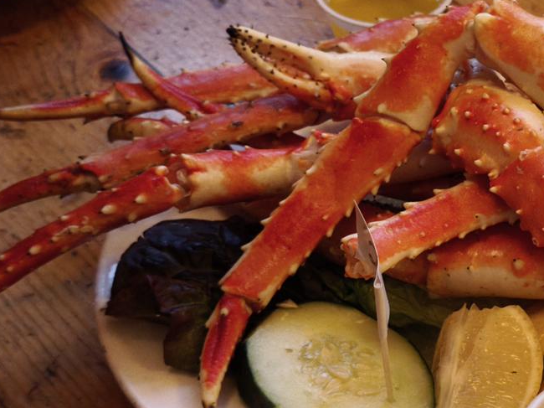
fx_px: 1367
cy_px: 219
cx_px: 505
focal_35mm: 87
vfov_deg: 17.0
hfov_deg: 21.9
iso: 800
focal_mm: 6.57
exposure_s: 1/60
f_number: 1.6
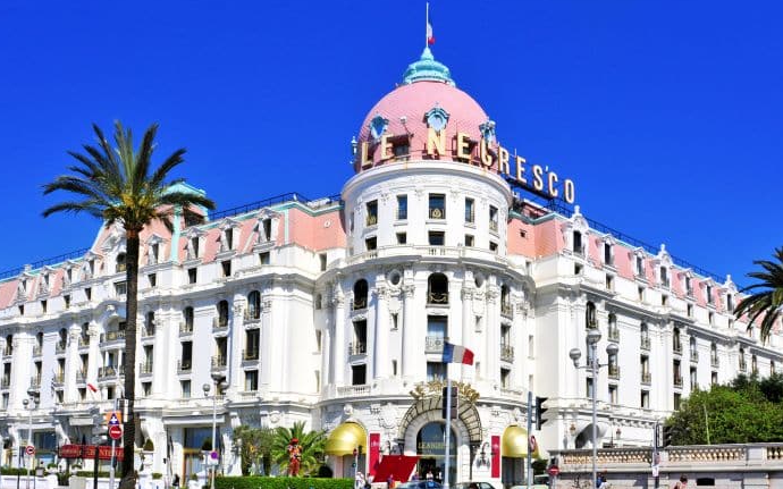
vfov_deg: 40.6
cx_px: 387
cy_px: 256
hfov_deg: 61.2
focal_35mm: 31
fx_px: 661
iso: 200
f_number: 10
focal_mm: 20
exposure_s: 1/800
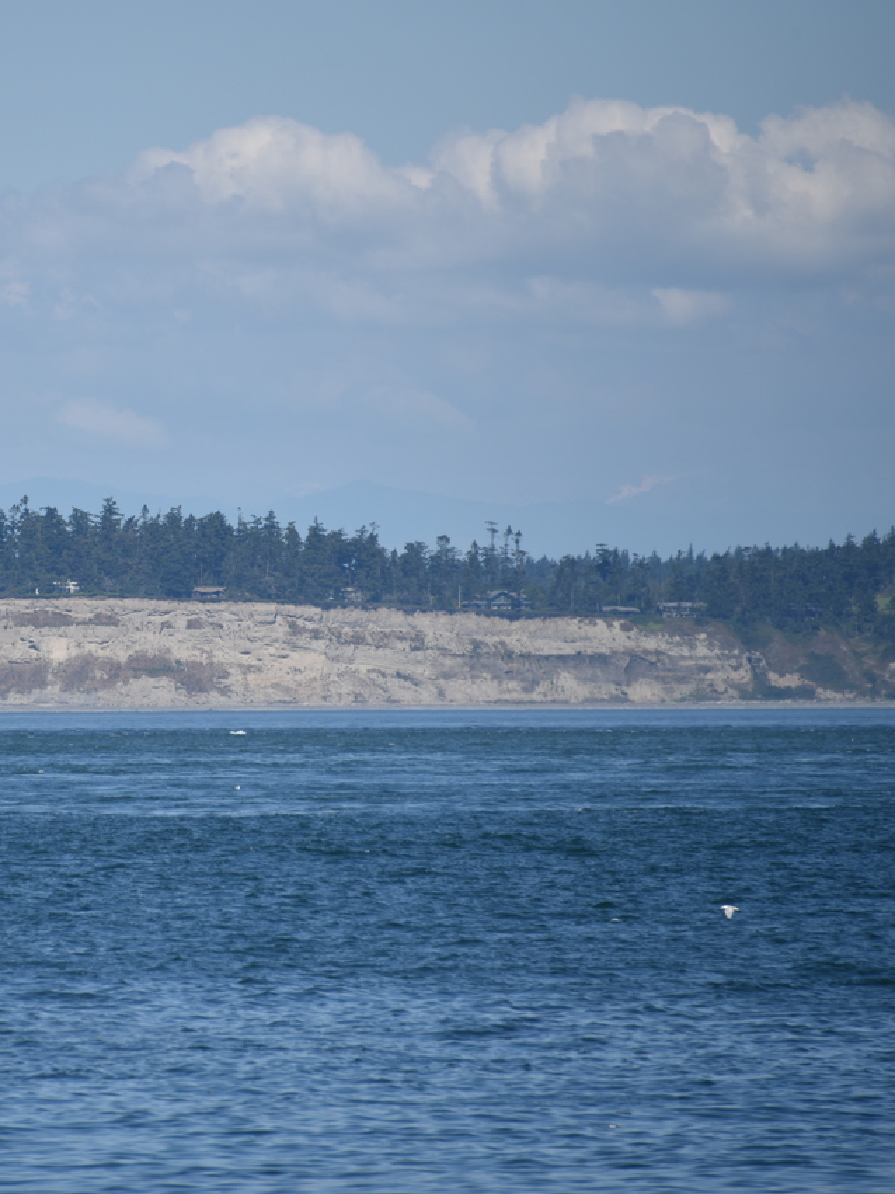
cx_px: 73
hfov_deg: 3.4
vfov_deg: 4.6
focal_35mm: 434
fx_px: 14965
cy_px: 598
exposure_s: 1/640
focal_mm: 300
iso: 100
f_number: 6.3
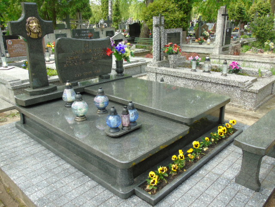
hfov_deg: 61.7
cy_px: 104
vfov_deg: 48.2
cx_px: 138
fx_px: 230
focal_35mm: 29
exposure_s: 1/125
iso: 80
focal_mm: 5.2
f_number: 3.6
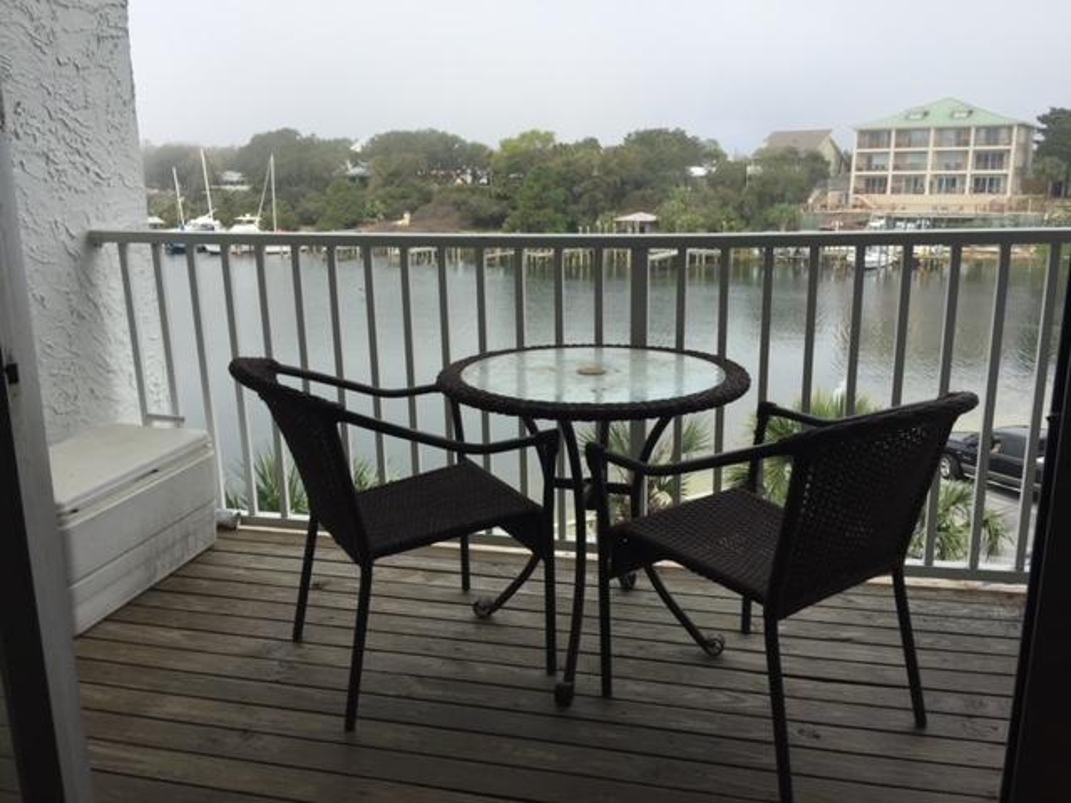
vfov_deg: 48.2
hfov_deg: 61.7
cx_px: 536
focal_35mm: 29
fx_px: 897
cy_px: 402
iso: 32
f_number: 2.2
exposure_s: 1/1582
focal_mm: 4.15
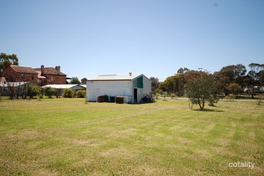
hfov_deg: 61.9
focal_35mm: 30
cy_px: 88
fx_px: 220
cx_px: 132
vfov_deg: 43.6
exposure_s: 1/200
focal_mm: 20
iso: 100
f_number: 7.1
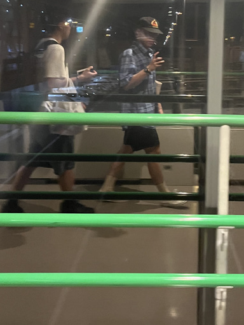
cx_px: 163
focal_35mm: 52
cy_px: 84
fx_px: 489
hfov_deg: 27.9
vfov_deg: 36.0
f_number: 1.6
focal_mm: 5.1
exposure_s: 1/40
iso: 640
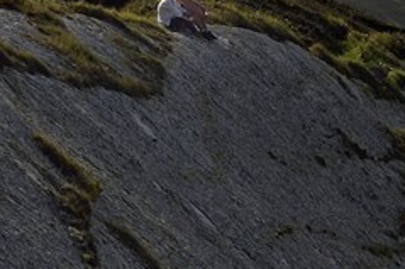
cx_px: 1179
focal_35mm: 322
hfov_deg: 6.0
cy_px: 424
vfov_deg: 4.2
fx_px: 3620
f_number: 18
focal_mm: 48
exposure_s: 1/250
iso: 200
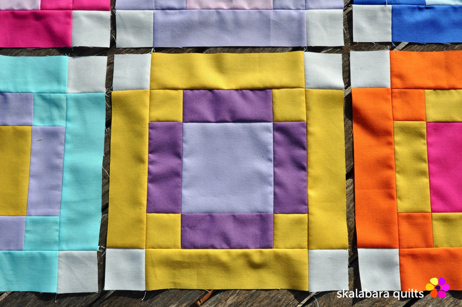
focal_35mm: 33
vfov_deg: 39.9
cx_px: 231
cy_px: 154
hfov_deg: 57.3
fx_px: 423
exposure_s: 1/200
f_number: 14
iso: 200
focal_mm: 22
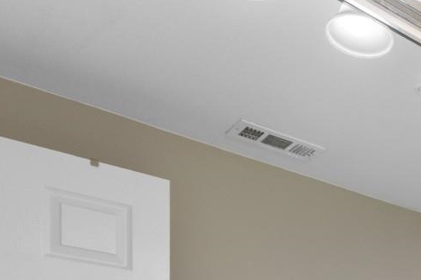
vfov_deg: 21.6
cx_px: 574
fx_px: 585
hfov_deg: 29.8
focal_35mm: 50
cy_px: 444
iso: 100
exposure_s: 1/10
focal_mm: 10
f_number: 4.5
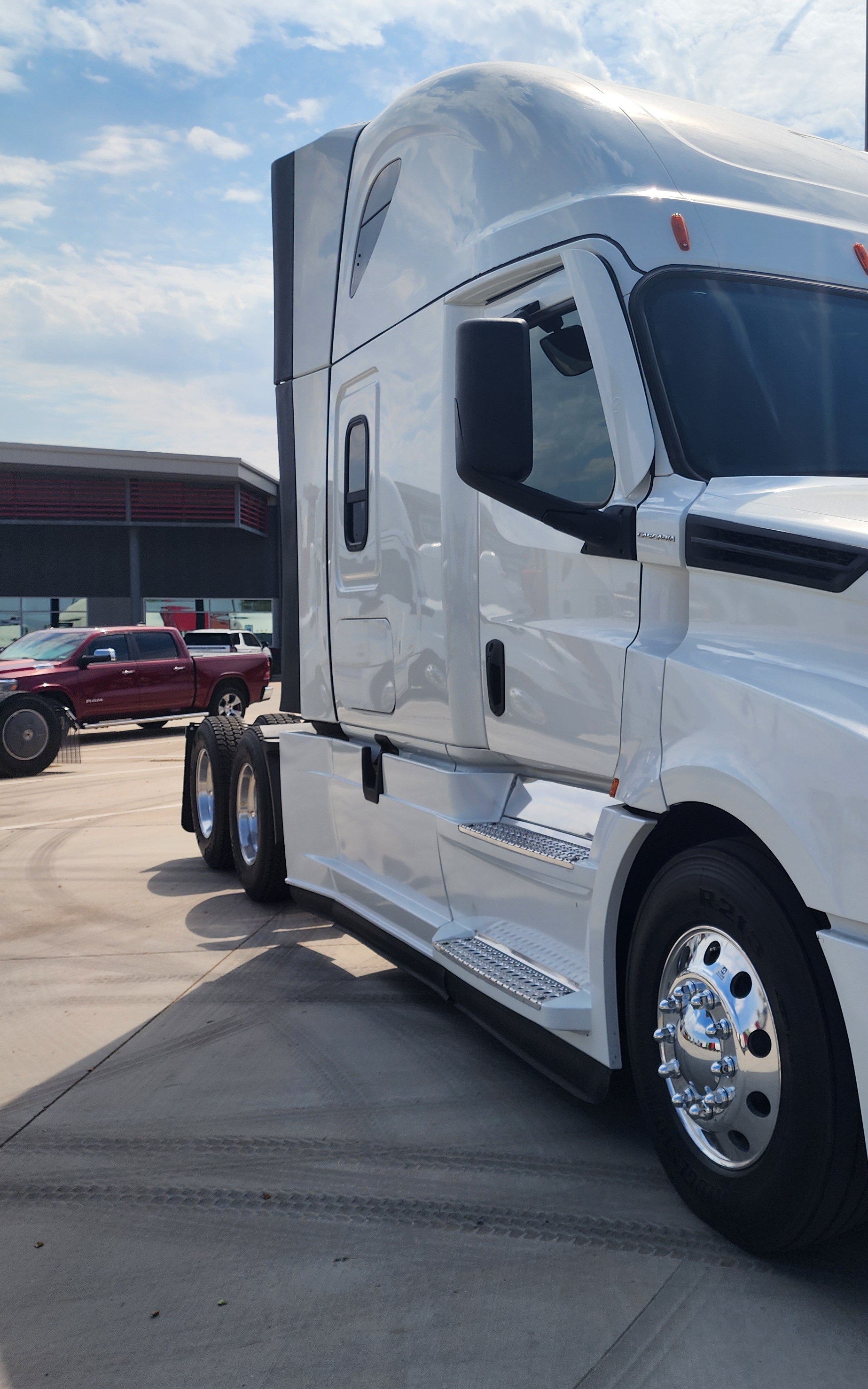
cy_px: 701
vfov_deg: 58.1
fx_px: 1249
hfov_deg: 35.5
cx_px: 821
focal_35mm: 33
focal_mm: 6.4
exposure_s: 1/2283
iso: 12
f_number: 1.8
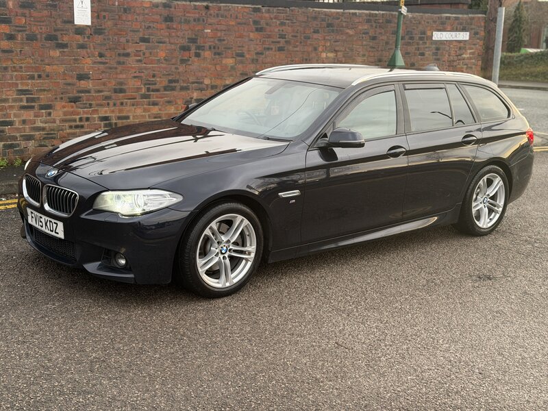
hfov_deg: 39.7
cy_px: 206
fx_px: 760
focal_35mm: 48
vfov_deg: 30.3
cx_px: 274
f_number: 1.78
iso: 160
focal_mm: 6.76
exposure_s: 1/133
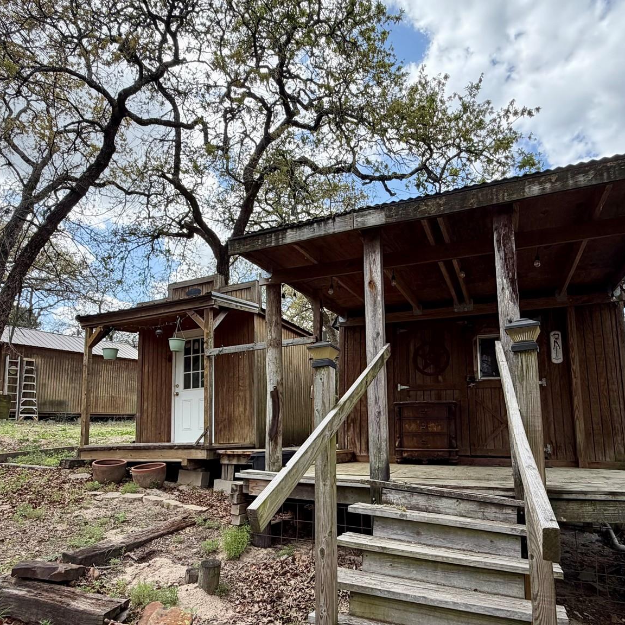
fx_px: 449
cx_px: 314
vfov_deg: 69.1
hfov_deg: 69.6
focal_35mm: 22
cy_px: 365
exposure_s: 1/518
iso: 40
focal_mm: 2.22
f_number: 2.2
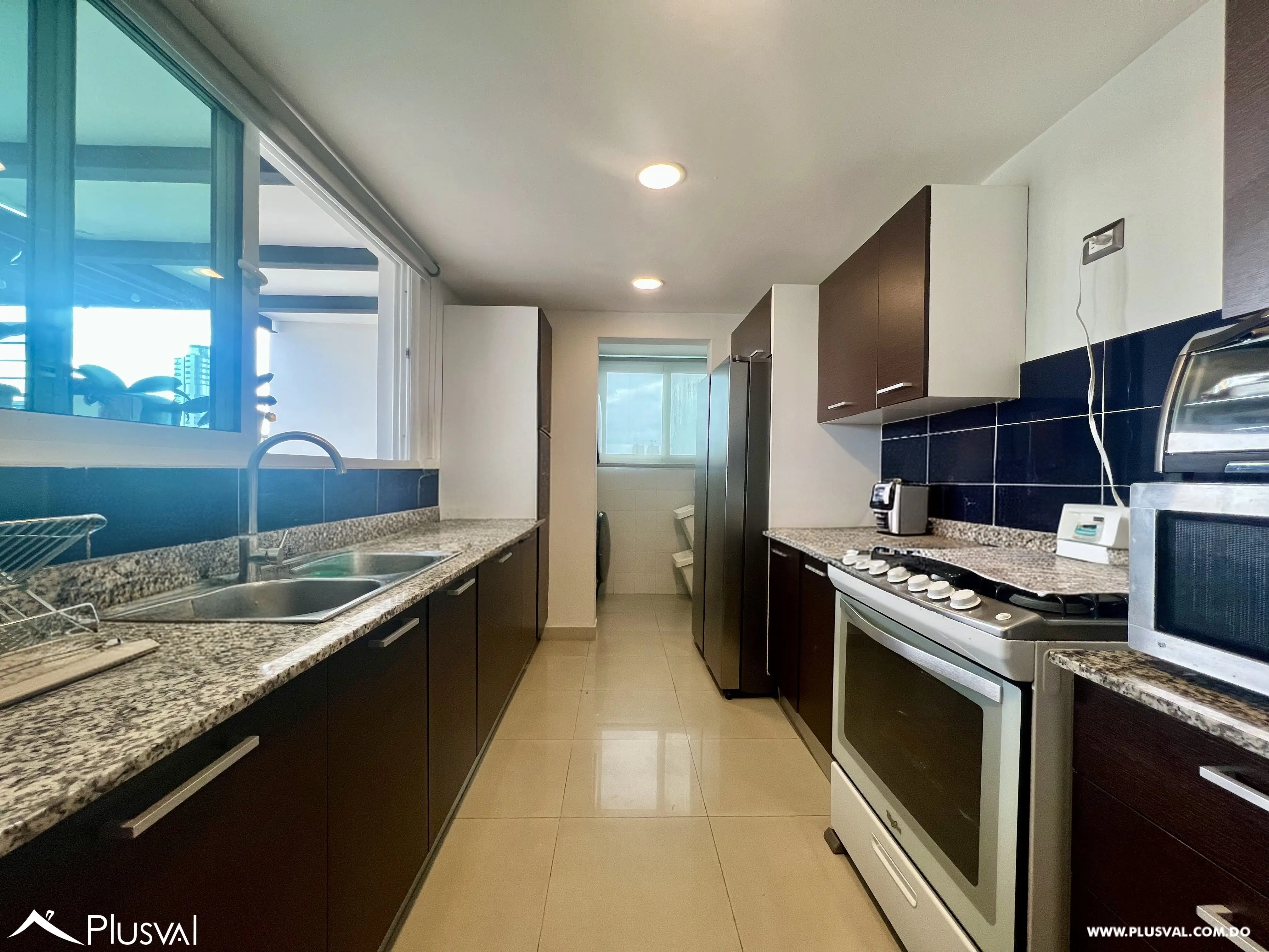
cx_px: 634
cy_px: 476
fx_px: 477
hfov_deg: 106.2
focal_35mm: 13
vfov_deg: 89.9
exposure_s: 1/120
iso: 200
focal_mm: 1.57
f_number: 1.8
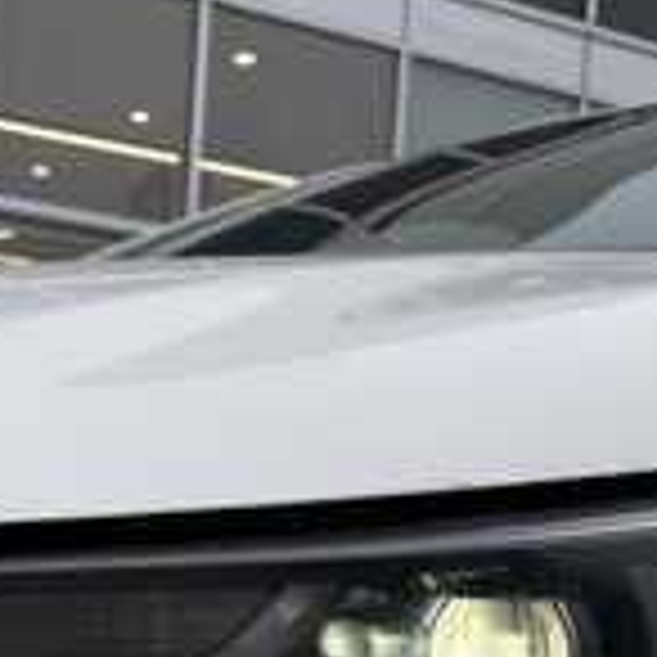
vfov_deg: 24.8
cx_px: 194
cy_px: 664
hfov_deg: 25.9
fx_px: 1417
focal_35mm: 66
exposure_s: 1/662
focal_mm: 5.96
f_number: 1.6
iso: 50
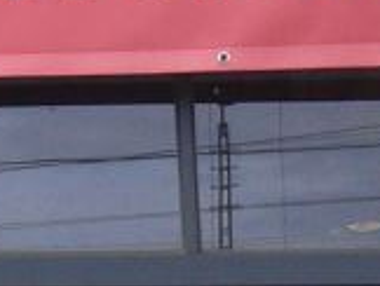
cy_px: -403
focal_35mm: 259
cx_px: -542
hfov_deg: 7.2
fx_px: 2847
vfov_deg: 5.5
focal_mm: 5.8
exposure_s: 1/500
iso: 100
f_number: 2.8
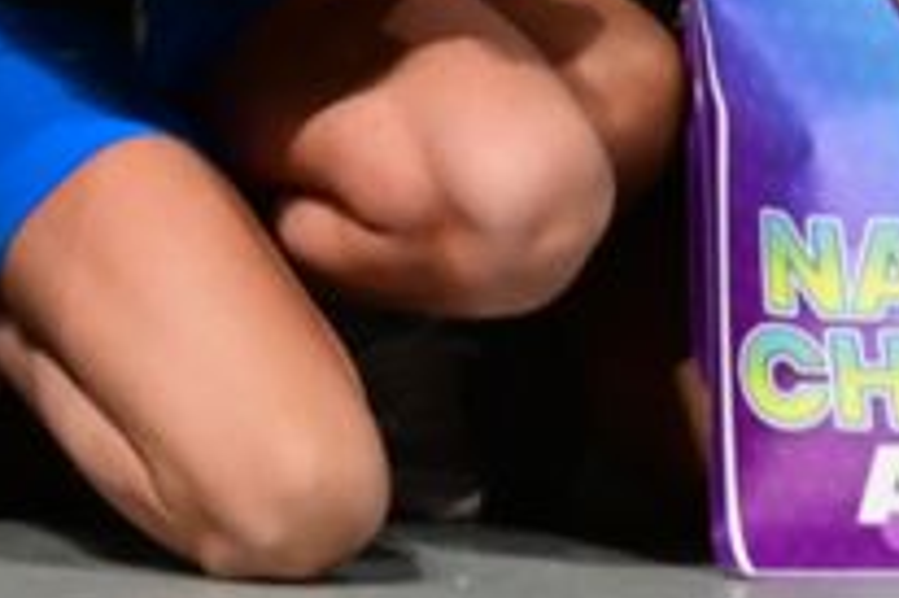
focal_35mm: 1455
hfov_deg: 1.4
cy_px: -1510
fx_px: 36305
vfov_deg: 0.9
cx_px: 1623
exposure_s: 1/1000
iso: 3200
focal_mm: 200
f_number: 3.2
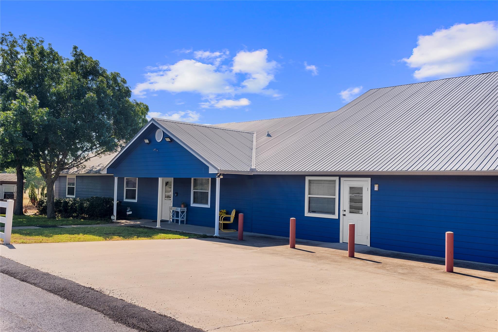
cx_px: 249
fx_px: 450
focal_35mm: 32
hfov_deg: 57.9
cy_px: 166
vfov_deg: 40.6
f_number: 8
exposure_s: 1/200
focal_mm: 32.5
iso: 200
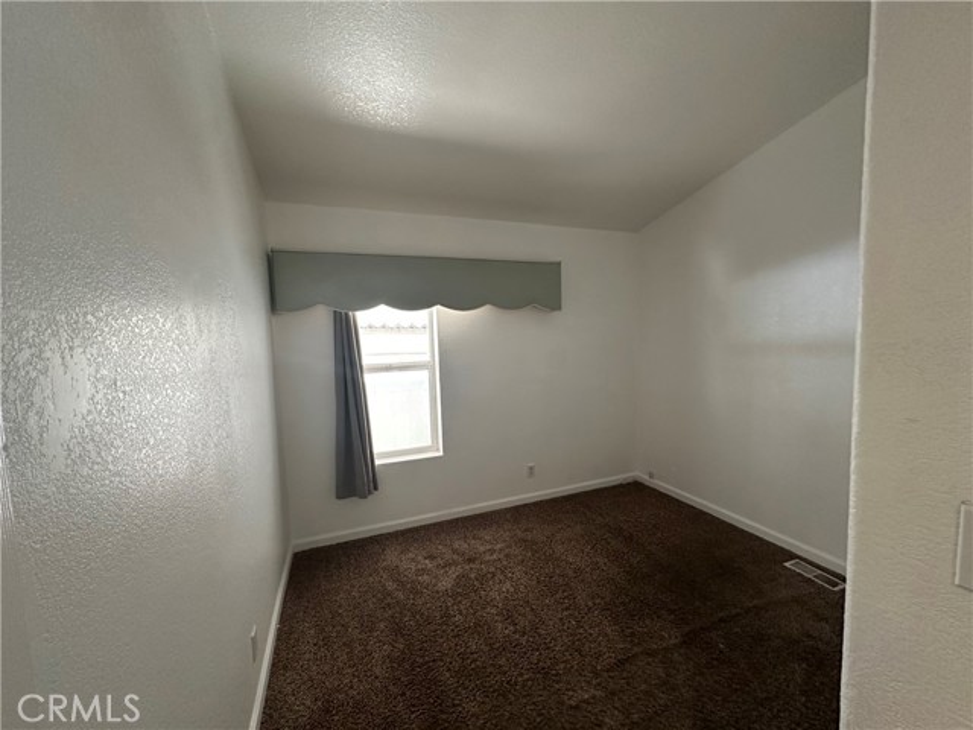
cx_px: 486
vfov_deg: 85.7
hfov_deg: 102.1
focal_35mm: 14
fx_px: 394
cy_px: 365
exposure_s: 1/60
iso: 250
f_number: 2.2
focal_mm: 2.22
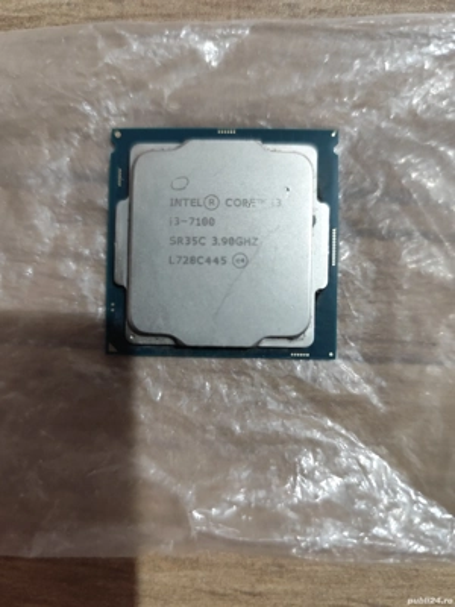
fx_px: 403
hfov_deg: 58.9
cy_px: 304
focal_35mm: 23
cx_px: 228
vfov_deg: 73.9
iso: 1250
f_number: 1.65
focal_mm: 6.14
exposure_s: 1/50
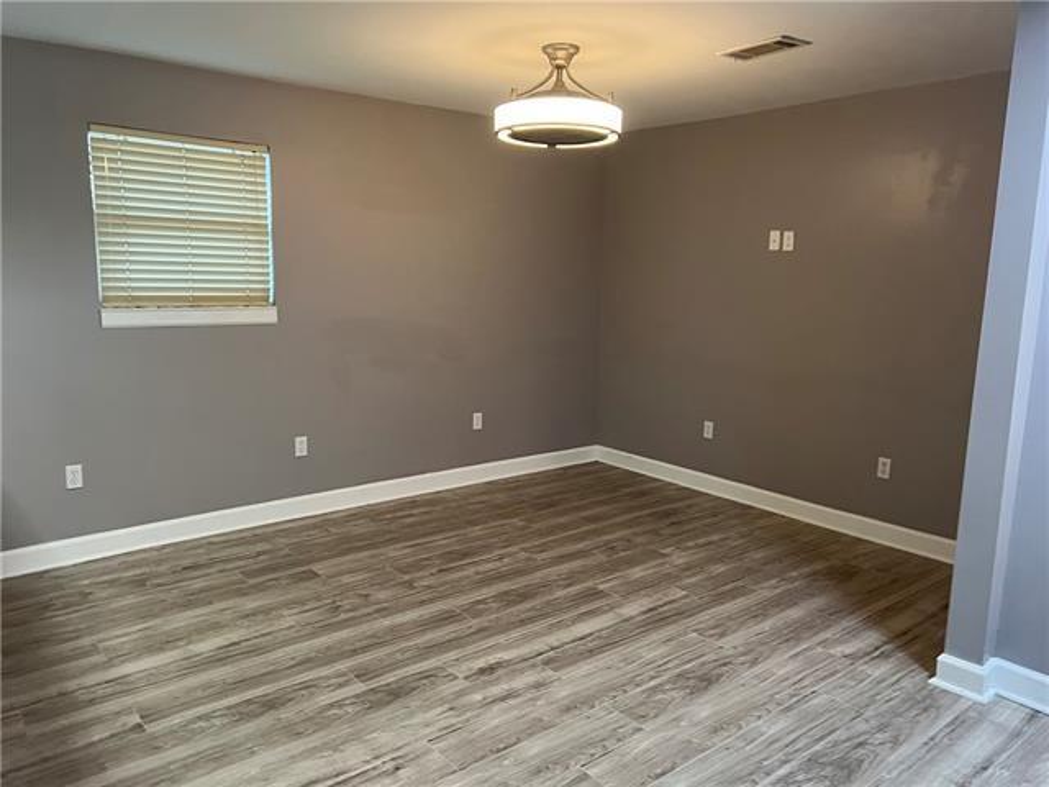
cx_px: 524
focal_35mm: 26
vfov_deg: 53.1
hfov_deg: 67.3
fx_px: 788
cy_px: 394
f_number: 1.5
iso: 160
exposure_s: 1/60
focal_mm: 5.7
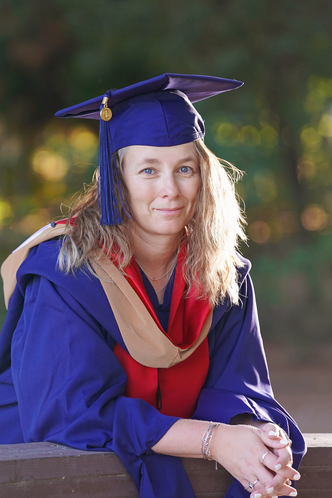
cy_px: 249
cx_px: 166
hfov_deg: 8.0
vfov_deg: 12.0
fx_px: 2365
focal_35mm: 171
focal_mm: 171
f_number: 4
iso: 640
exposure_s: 1/200
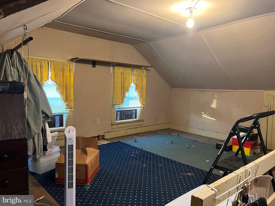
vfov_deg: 53.1
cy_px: 103
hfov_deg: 67.3
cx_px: 138
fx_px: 207
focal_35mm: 26
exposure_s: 1/60
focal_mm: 5.7
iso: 500
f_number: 1.5
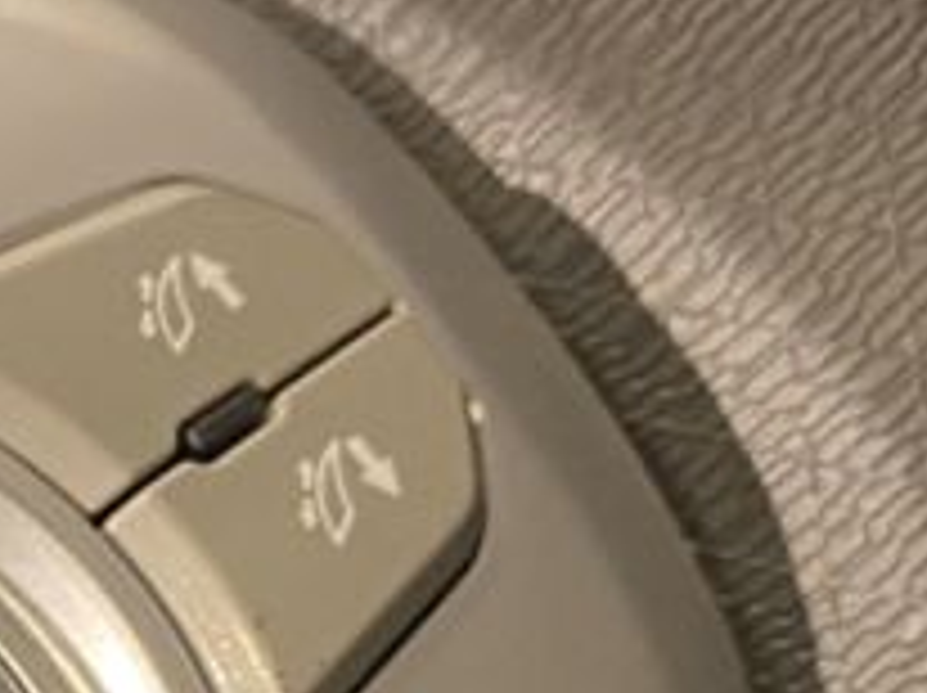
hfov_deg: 13.9
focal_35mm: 134
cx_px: -428
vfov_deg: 10.6
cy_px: 1051
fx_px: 3584
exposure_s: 1/33
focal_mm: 4.25
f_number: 1.8
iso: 400
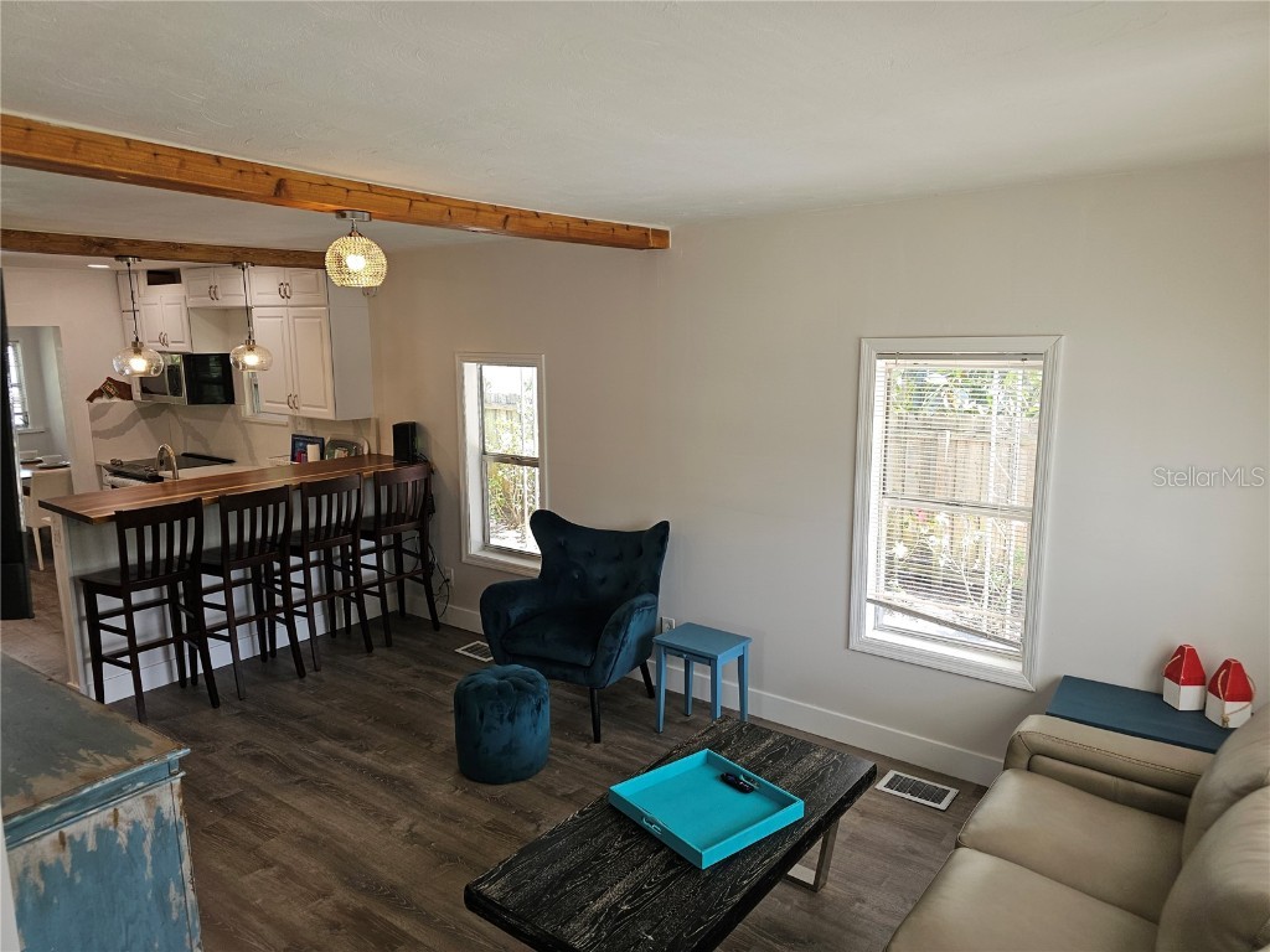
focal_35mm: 23
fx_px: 844
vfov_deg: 58.9
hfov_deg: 73.9
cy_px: 476
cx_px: 635
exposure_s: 1/60
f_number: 1.7
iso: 32
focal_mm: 6.3
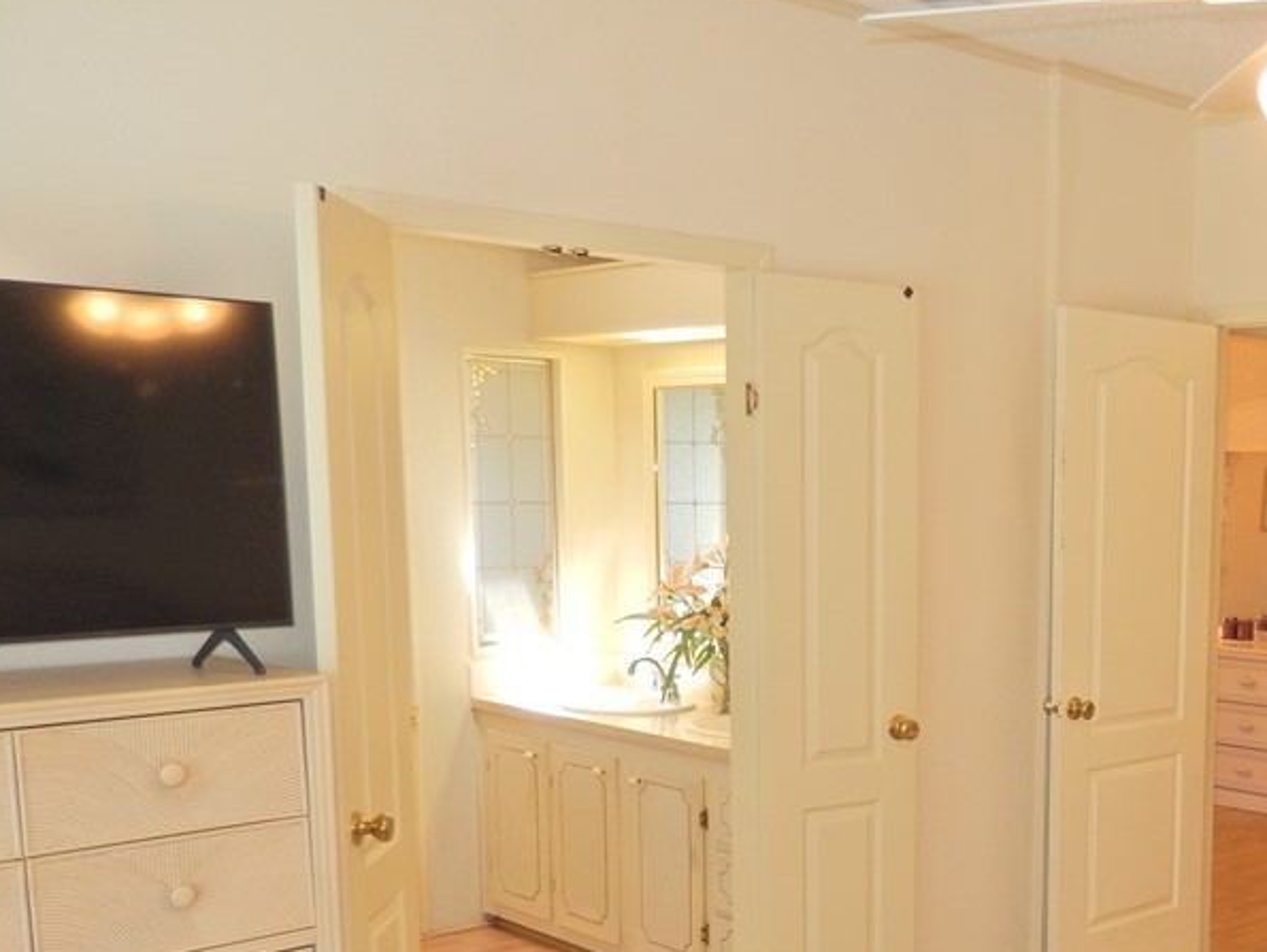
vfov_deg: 32.8
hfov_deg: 41.4
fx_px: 1575
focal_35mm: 43
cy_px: 737
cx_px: 1067
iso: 125
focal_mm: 4.5
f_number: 3.4
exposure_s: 1/40
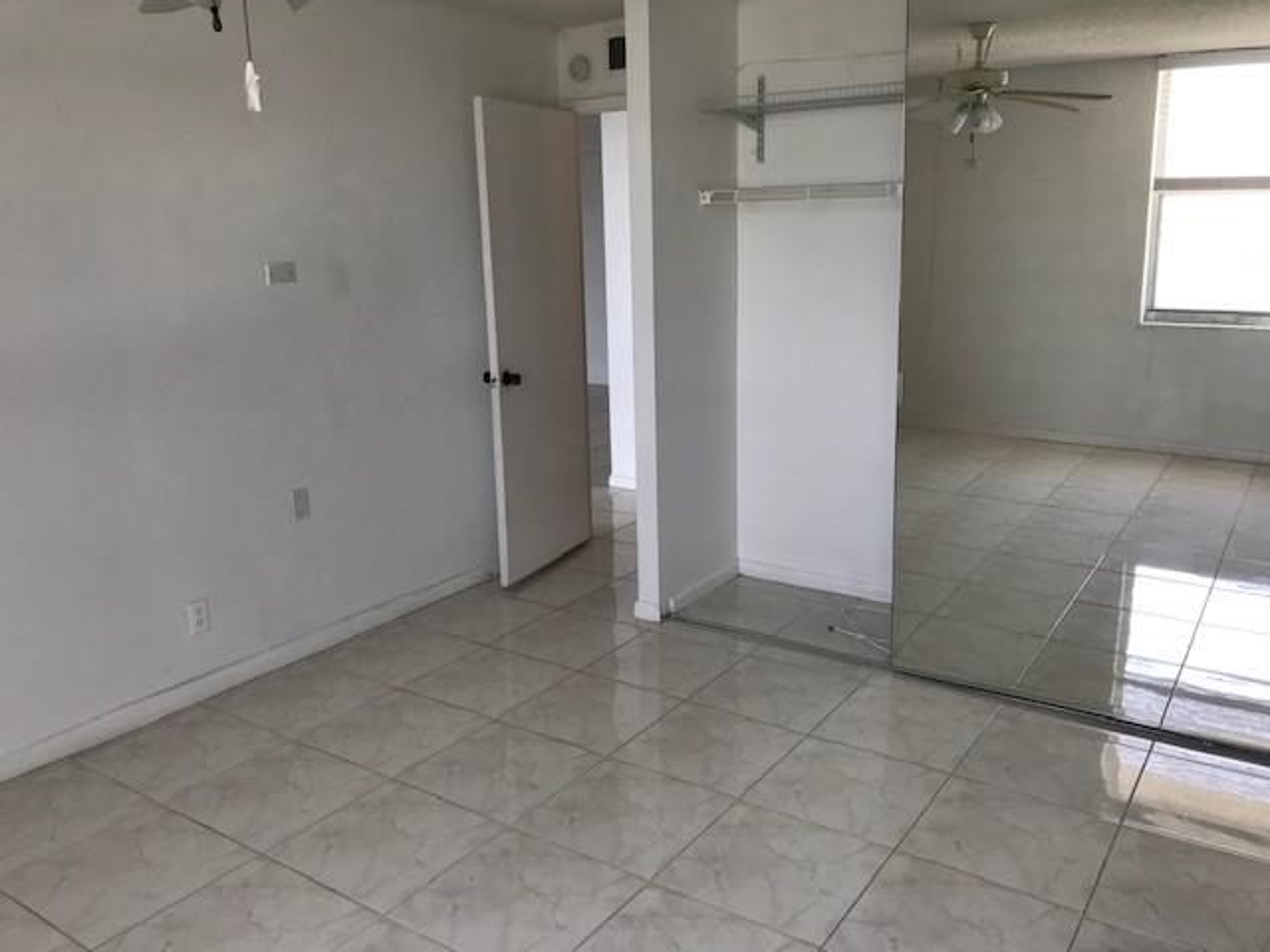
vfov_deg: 49.7
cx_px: 635
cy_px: 476
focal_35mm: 28
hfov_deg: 63.4
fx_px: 1027
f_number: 1.8
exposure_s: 1/120
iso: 25
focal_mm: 3.99
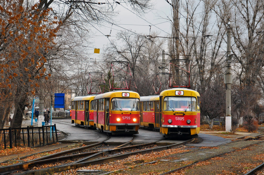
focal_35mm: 87
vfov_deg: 15.7
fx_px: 637
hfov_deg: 23.4
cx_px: 132
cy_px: 88
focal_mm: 58
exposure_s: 1/125
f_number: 5
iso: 640
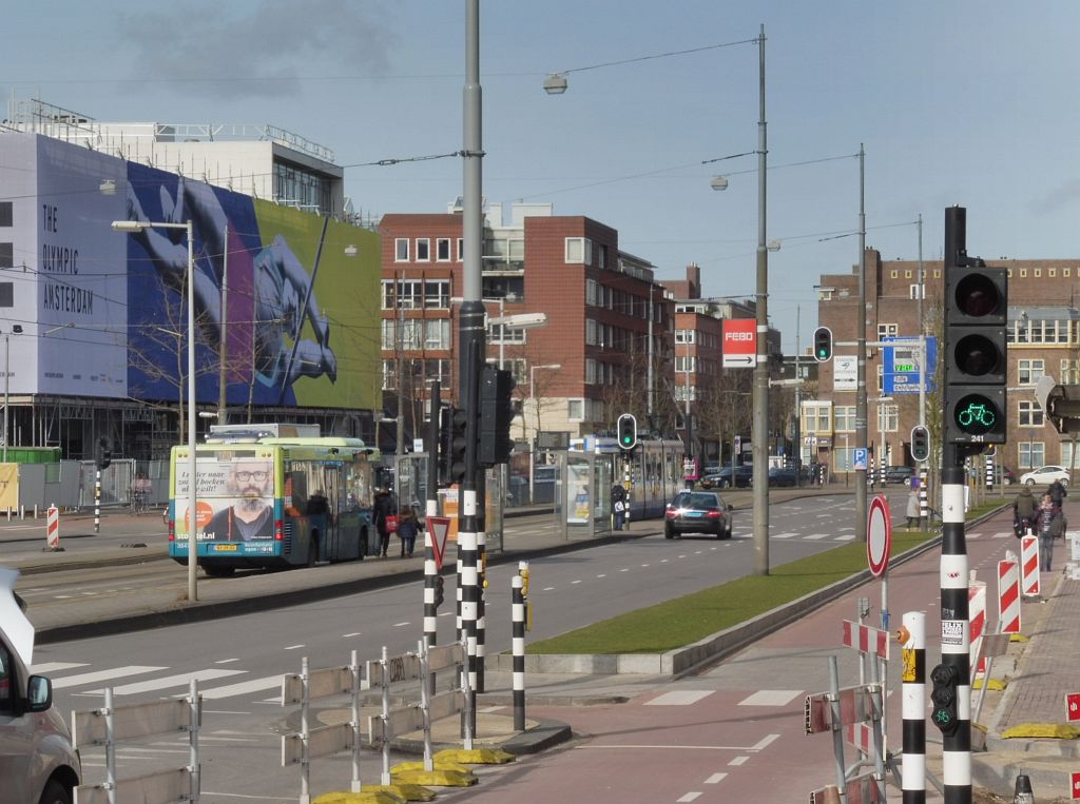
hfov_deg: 15.3
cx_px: 540
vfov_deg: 11.4
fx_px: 4015
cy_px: 402
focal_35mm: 129
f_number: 7.1
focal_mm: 23.1
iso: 100
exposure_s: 1/320
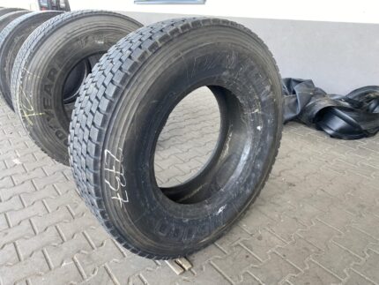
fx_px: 285
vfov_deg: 53.1
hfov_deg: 67.3
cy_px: 142
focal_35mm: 26
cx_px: 190
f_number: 1.8
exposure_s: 1/100
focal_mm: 4.25
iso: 80
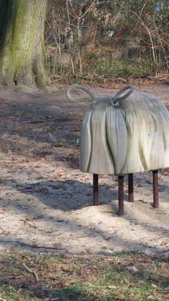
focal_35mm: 226
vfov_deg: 9.5
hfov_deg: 5.4
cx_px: 108
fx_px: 1802
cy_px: 150
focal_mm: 27.9
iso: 125
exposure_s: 1/320
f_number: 4
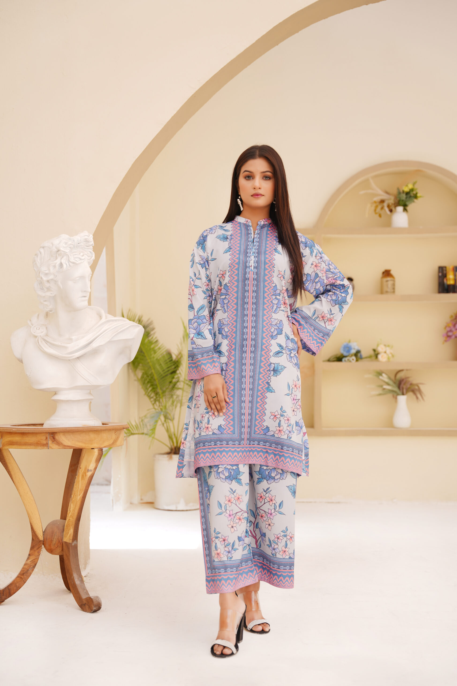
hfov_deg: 27.0
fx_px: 950
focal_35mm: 50
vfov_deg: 39.7
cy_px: 343
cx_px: 228
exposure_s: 1/125
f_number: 3.2
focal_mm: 49.9
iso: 50
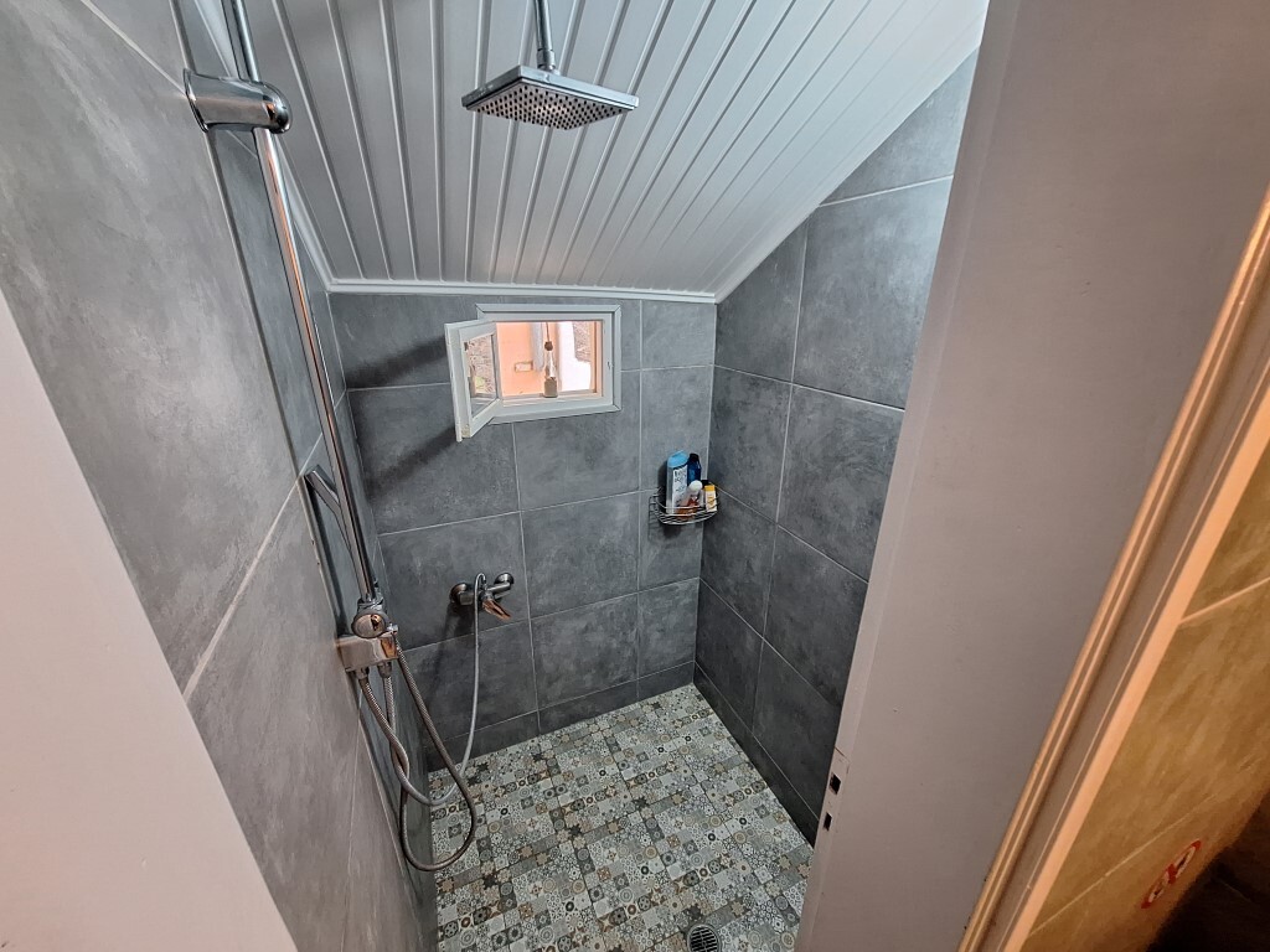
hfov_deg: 106.2
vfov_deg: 89.9
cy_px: 476
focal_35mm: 13
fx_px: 477
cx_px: 635
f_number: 2.2
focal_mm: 1.74
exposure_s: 1/33
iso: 200
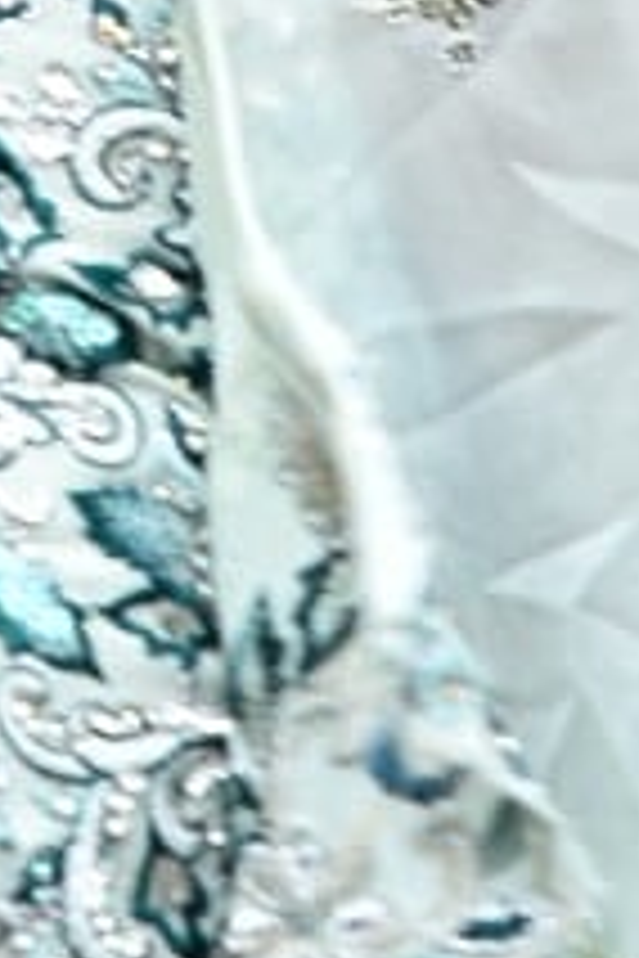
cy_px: -882
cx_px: -549
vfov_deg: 3.8
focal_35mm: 542
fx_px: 14430
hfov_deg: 2.5
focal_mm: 120
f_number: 6.3
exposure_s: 1/125
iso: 400
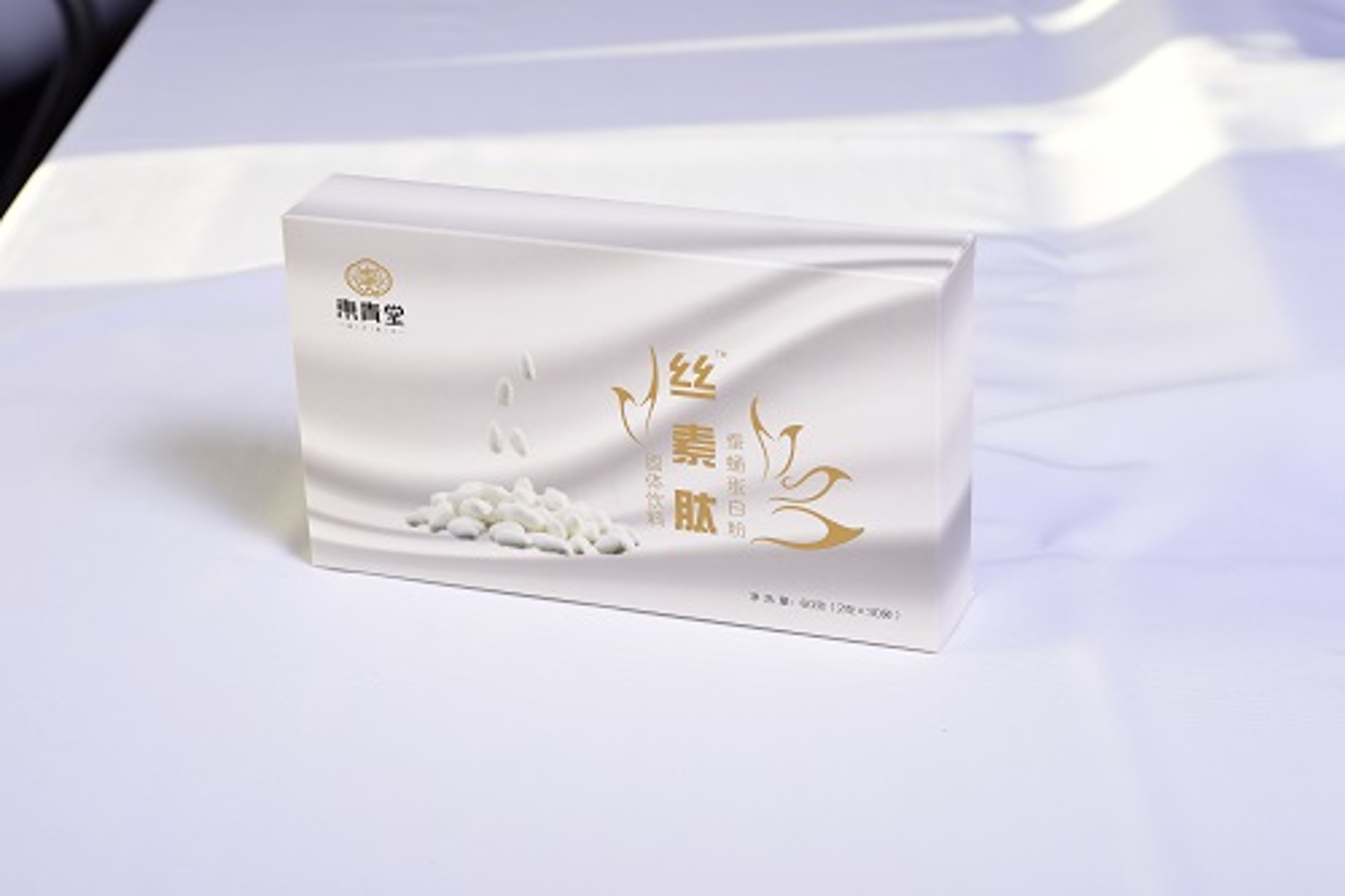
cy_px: 448
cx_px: 672
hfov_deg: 27.0
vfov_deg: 18.2
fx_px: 2801
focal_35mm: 75
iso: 160
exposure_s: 1/200
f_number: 5.6
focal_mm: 50
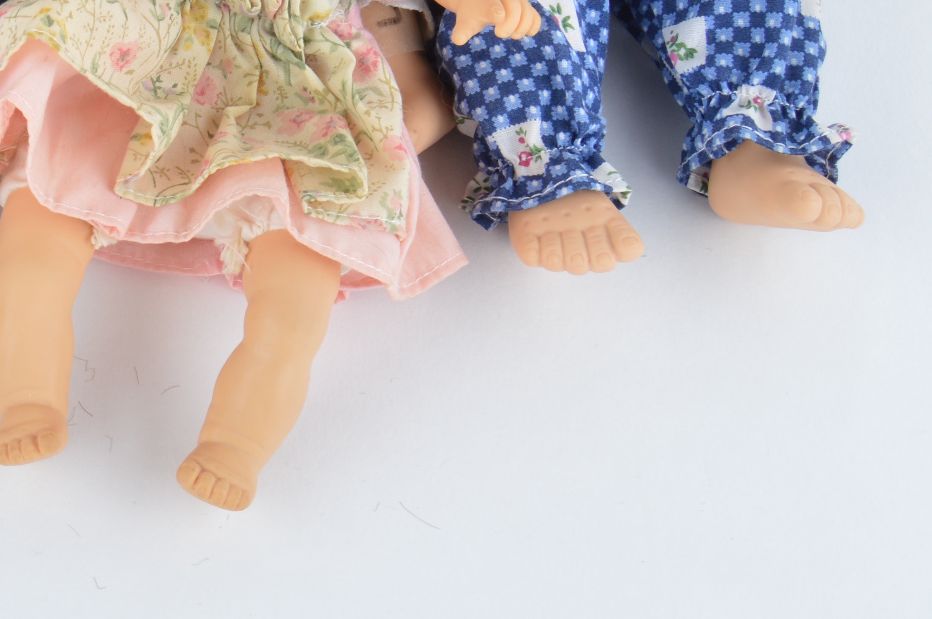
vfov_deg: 11.7
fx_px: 2948
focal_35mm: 114
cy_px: -157
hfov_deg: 17.1
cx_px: -224
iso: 100
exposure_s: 1/25
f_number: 10
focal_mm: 26
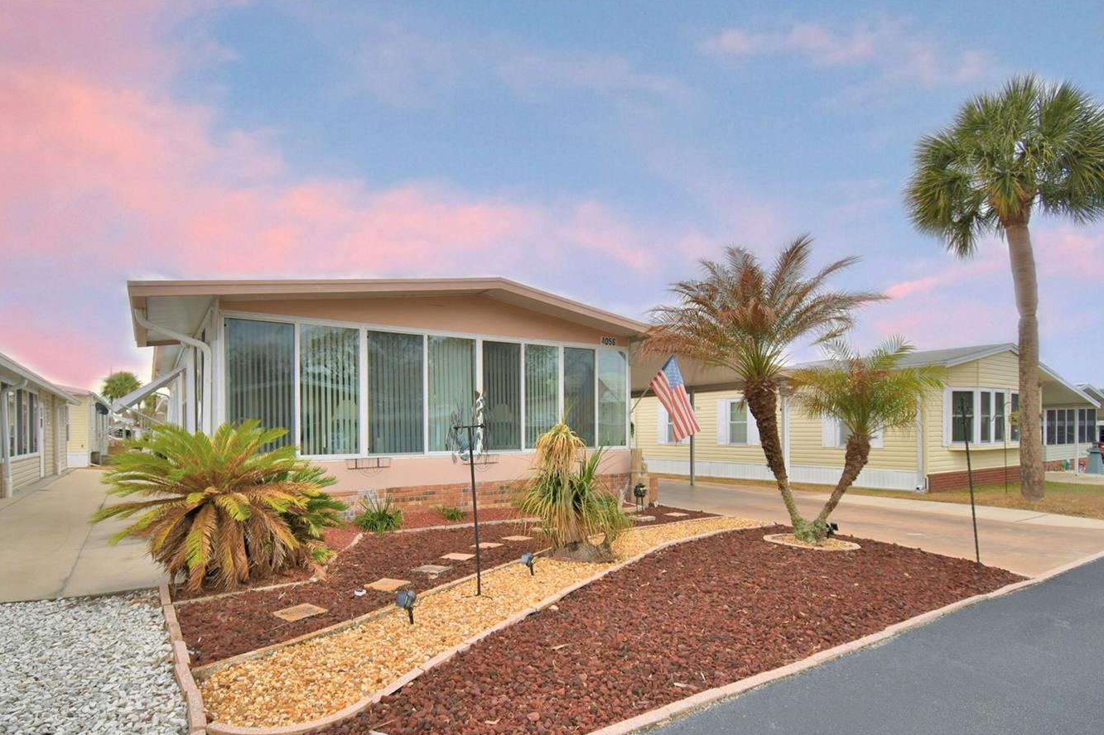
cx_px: 516
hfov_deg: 89.9
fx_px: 552
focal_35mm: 18
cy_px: 437
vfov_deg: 66.8
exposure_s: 1/640
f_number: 4.5
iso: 100
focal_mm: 10
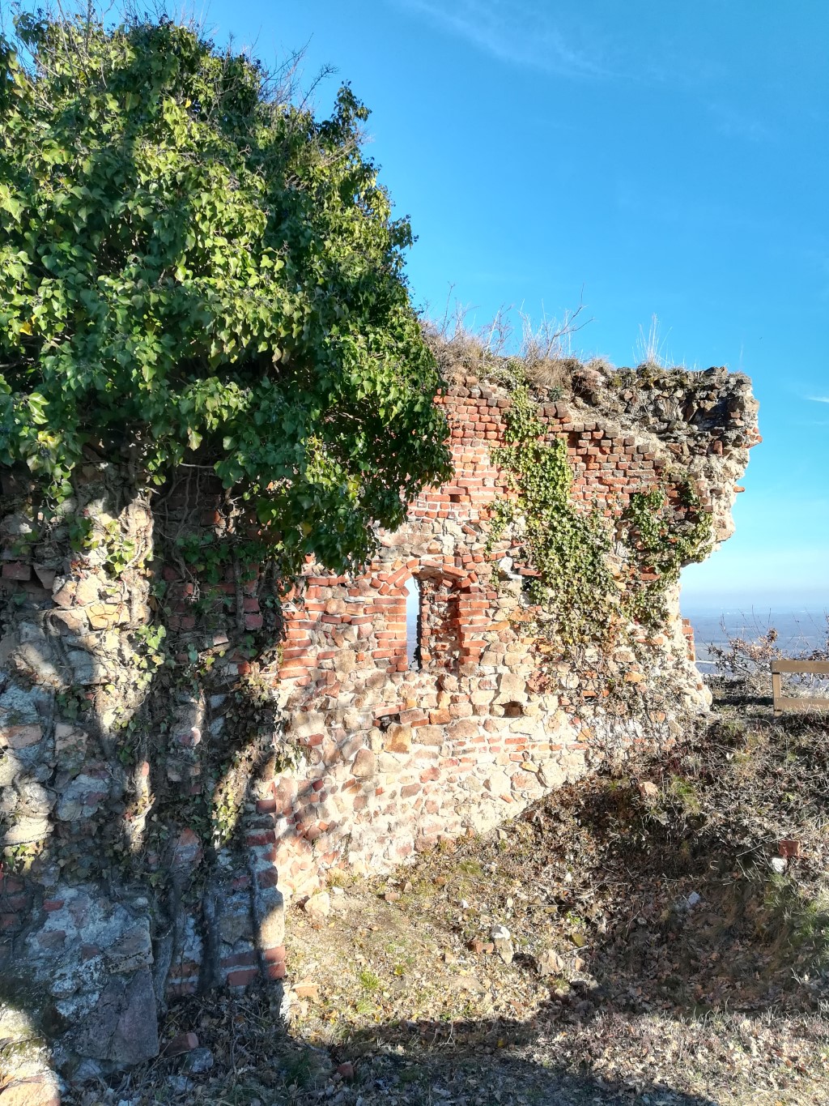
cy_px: 553
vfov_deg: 67.3
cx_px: 414
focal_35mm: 26
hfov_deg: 53.1
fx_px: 830
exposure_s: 1/449
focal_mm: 3.83
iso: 50
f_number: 2.2
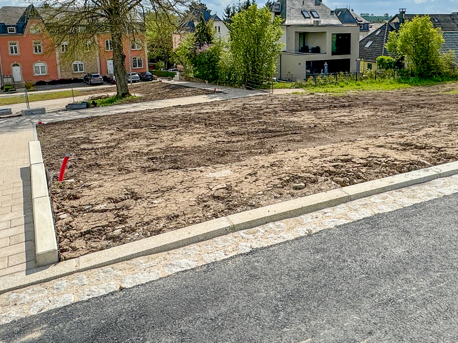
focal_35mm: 32
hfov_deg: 56.3
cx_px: 281
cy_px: 101
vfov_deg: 43.2
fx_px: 423
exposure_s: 1/3400
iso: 50
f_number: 2.2
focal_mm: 2.22
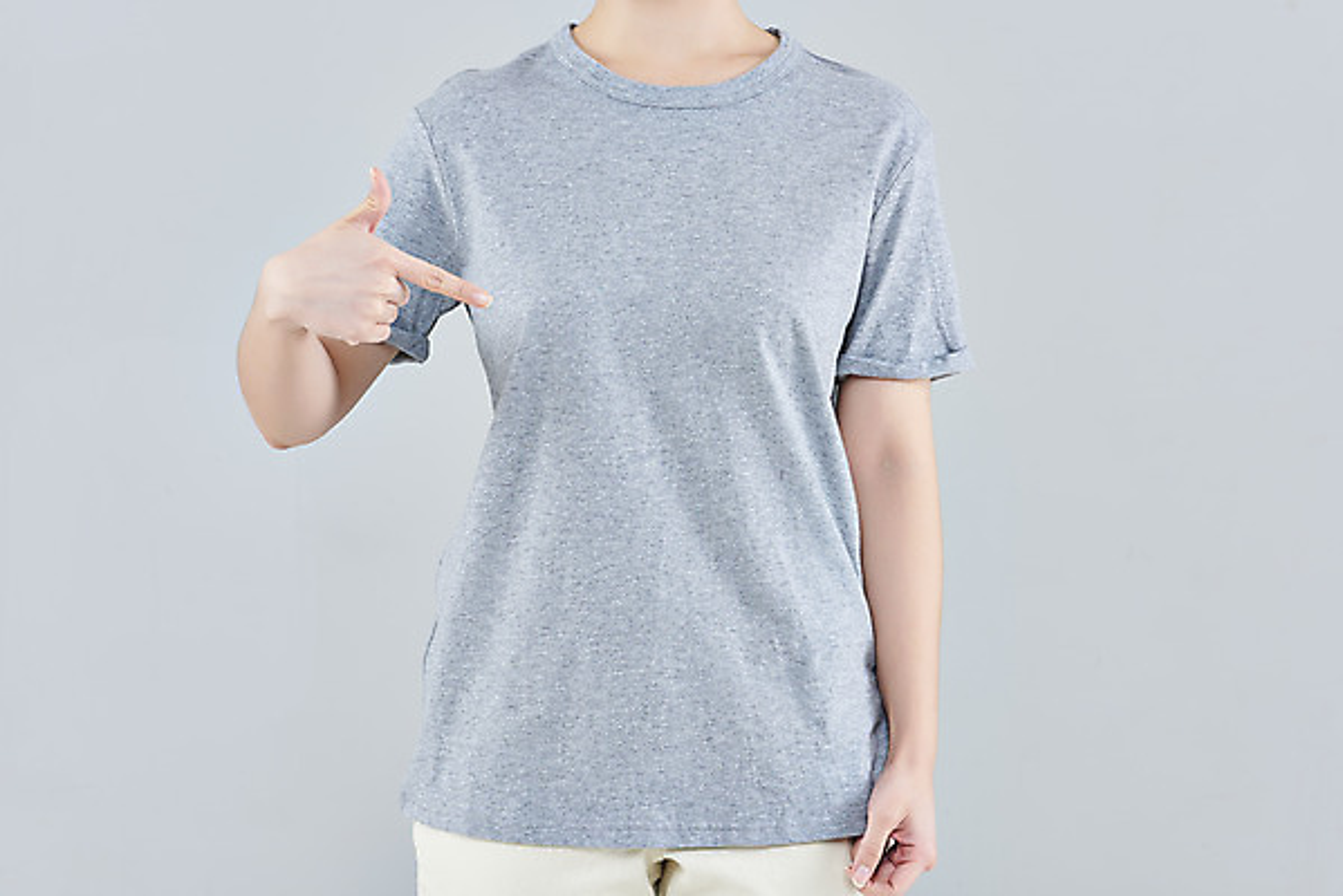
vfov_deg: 9.8
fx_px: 5225
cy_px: 448
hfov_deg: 14.6
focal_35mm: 140
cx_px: 672
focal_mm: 140
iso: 100
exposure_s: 1/125
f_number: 14
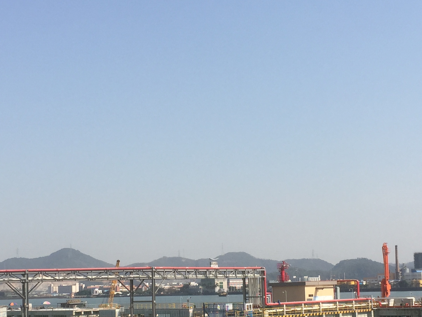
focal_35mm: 65
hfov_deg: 29.8
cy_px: 216
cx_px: 215
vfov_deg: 22.5
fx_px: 792
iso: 32
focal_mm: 4.15
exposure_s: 1/2083
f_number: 2.2
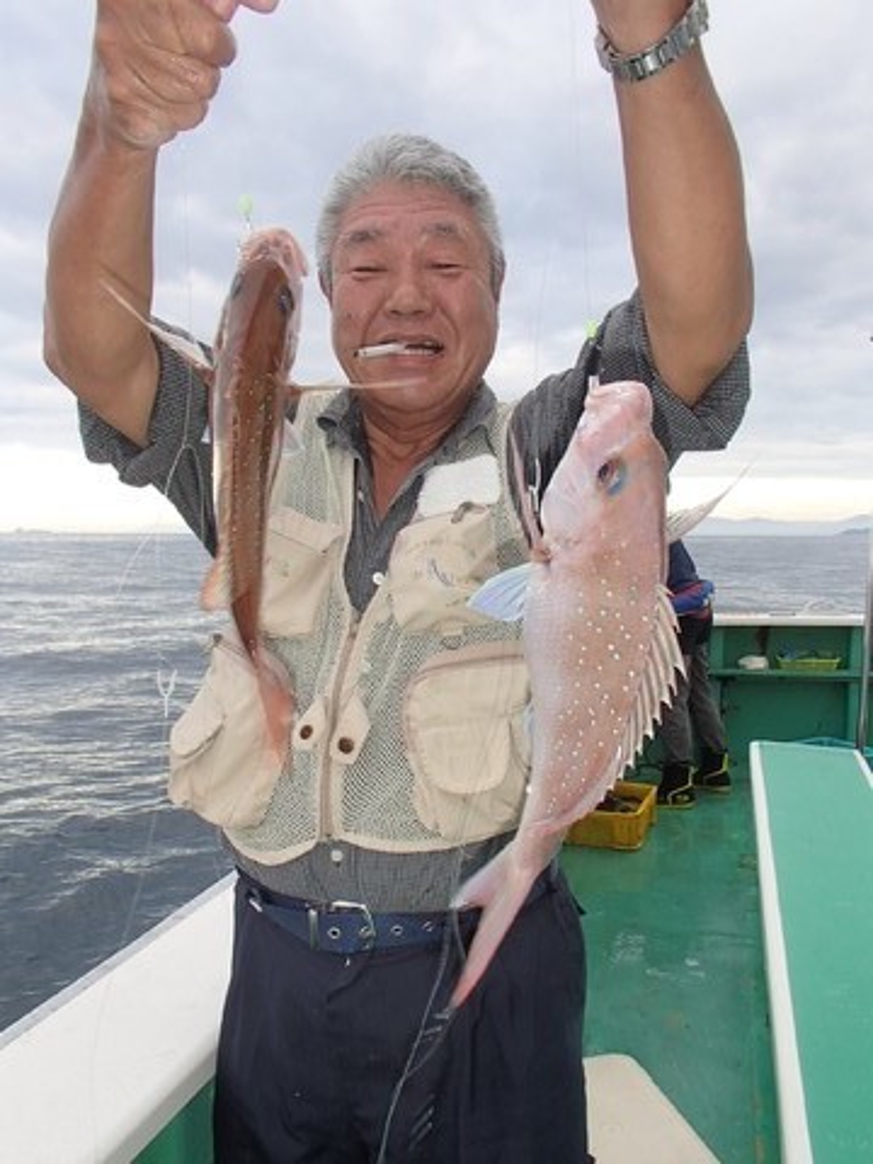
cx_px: 436
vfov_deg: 63.4
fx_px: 942
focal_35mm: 28
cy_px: 582
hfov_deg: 49.7
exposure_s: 1/80
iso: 100
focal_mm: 5
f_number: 3.9
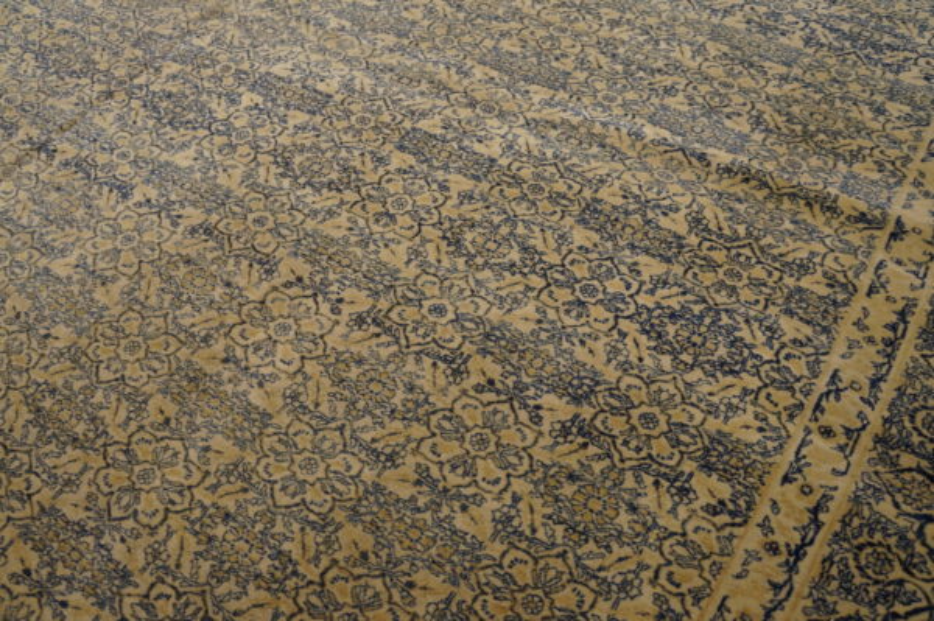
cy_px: 310
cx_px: 467
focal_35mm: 28
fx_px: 739
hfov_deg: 64.6
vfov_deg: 45.6
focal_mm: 19
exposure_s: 1/60
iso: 640
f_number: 4
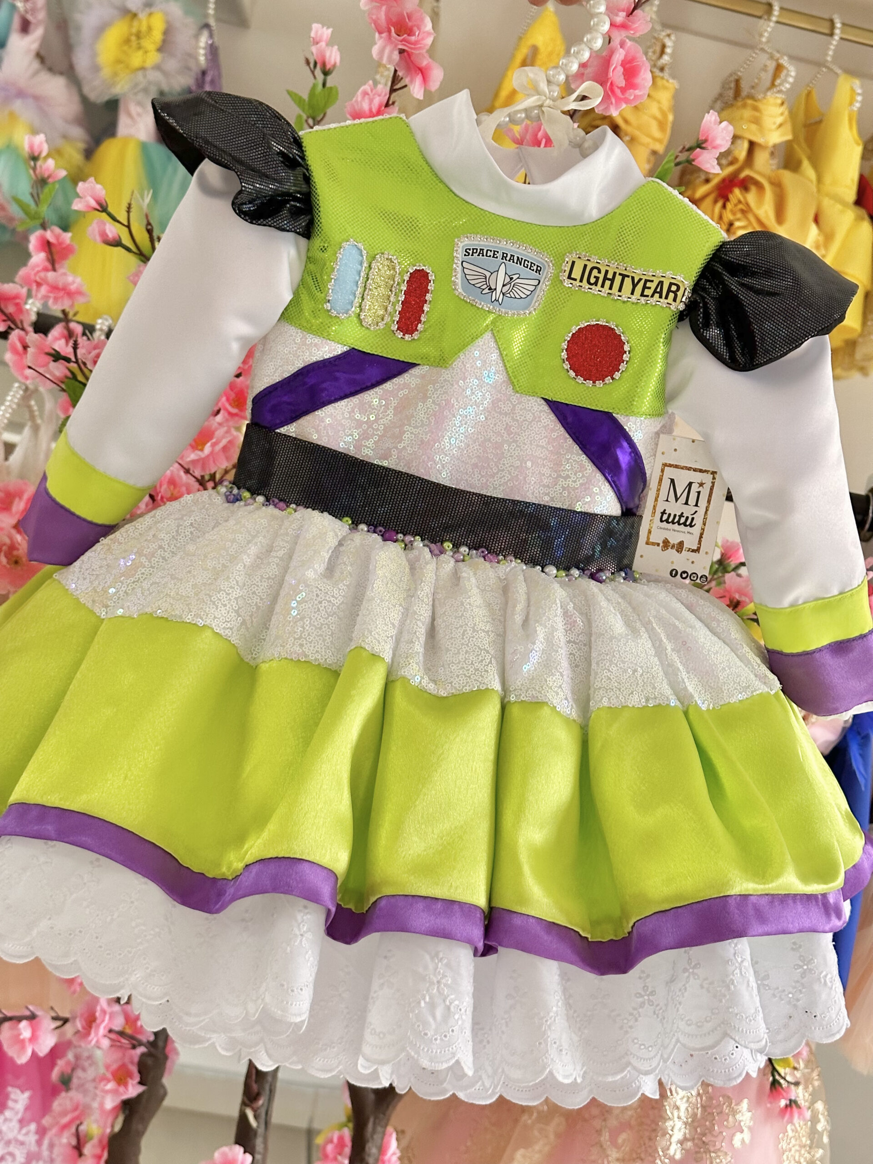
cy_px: 582
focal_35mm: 48
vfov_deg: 39.7
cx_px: 436
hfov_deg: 30.3
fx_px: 1614
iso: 200
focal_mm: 6.86
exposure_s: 1/40
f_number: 1.78
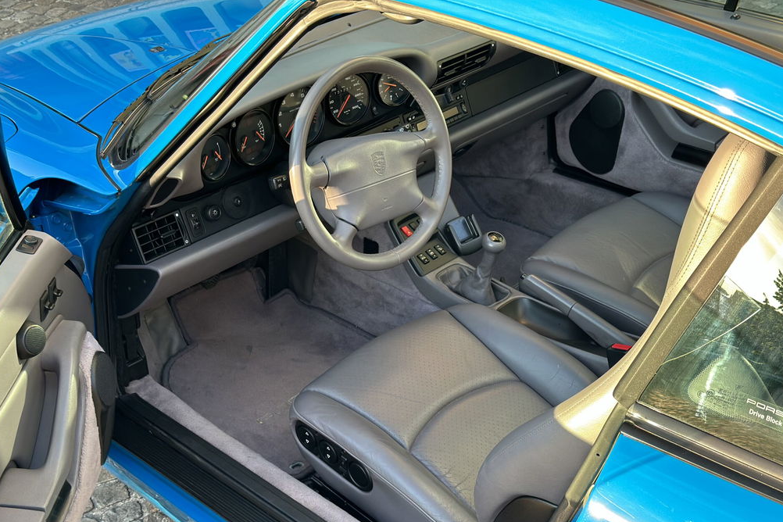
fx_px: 1109
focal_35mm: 51
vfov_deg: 26.5
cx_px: 394
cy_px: 299
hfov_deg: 38.9
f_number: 1.78
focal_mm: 6.86
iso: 100
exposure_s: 1/172
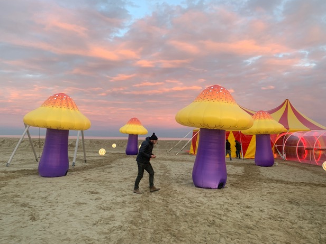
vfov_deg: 51.4
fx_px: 254
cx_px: 169
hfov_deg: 65.3
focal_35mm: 27
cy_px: 125
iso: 100
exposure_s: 1/105
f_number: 1.8
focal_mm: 4.25
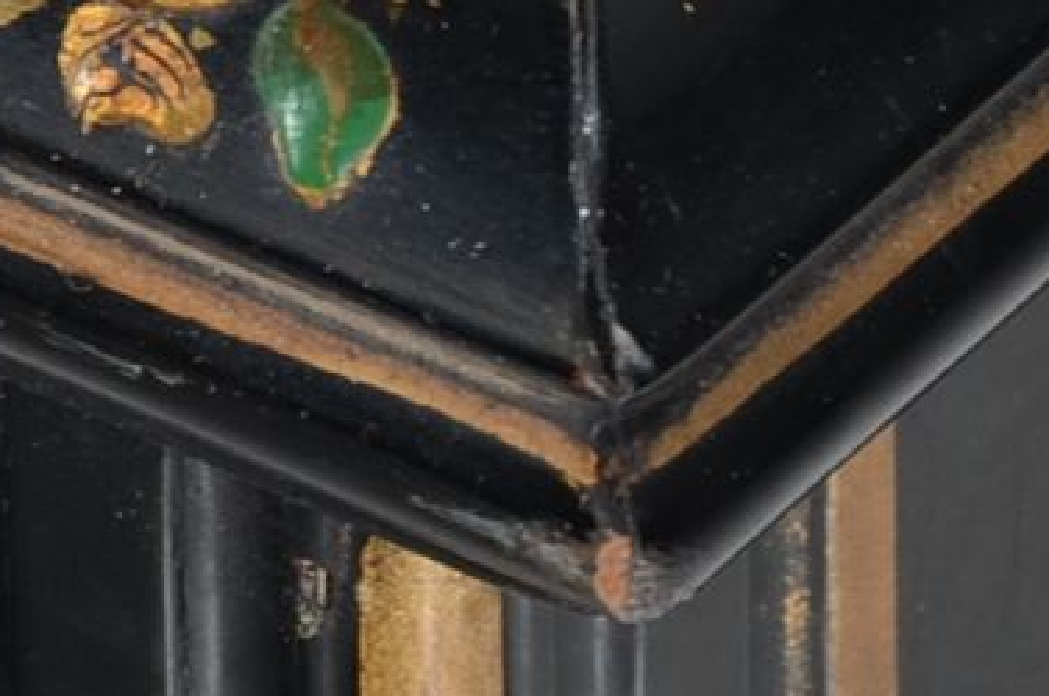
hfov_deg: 2.0
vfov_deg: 1.3
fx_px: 29911
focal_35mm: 1028
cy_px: -1072
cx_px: -211
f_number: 6.3
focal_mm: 105
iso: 160
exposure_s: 1/100
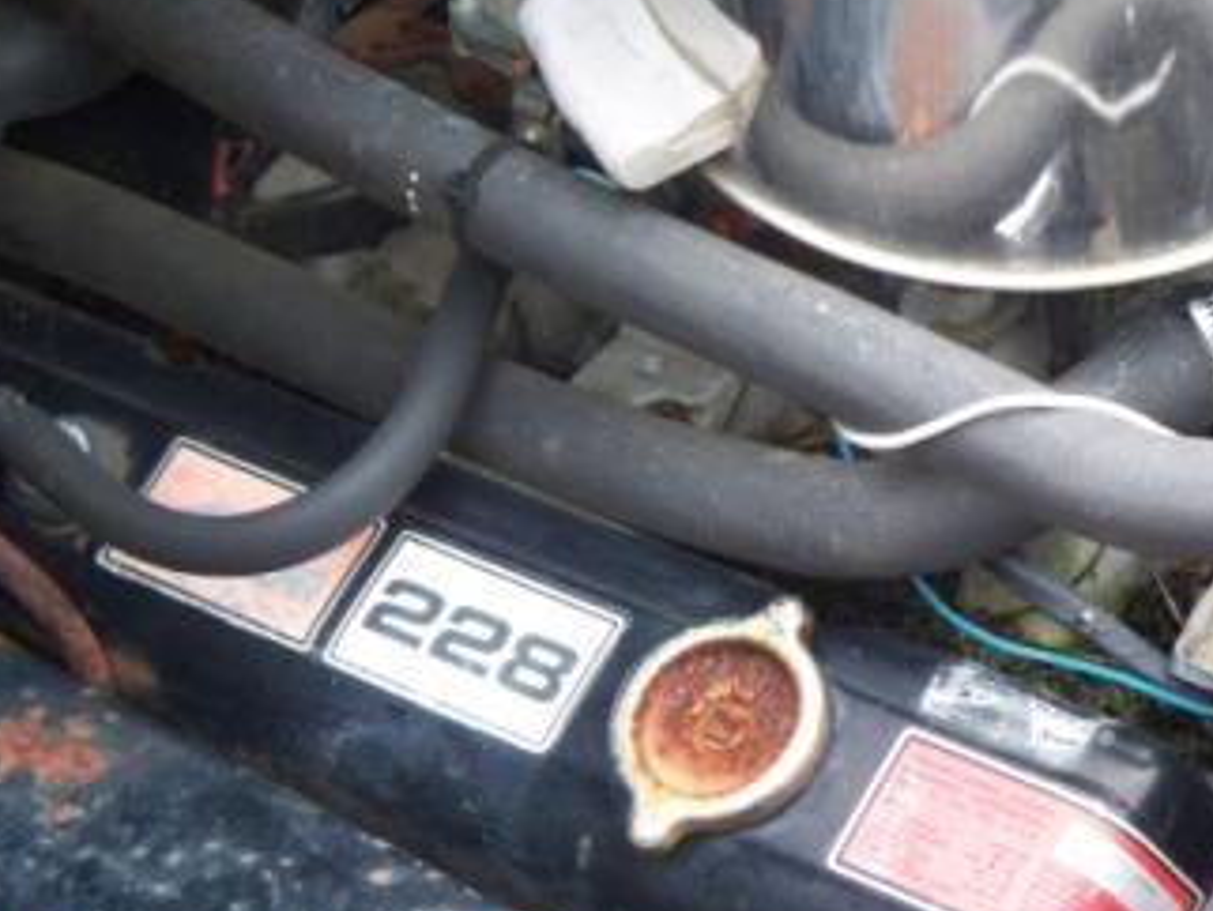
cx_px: 693
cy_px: 572
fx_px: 5120
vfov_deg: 10.2
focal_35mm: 146
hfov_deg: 13.5
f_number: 3.8
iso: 200
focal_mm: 22.05
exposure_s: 1/100
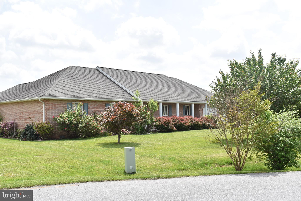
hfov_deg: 51.3
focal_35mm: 38
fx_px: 313
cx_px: 150
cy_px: 100
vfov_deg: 35.5
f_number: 8
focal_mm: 25
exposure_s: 1/250
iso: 100
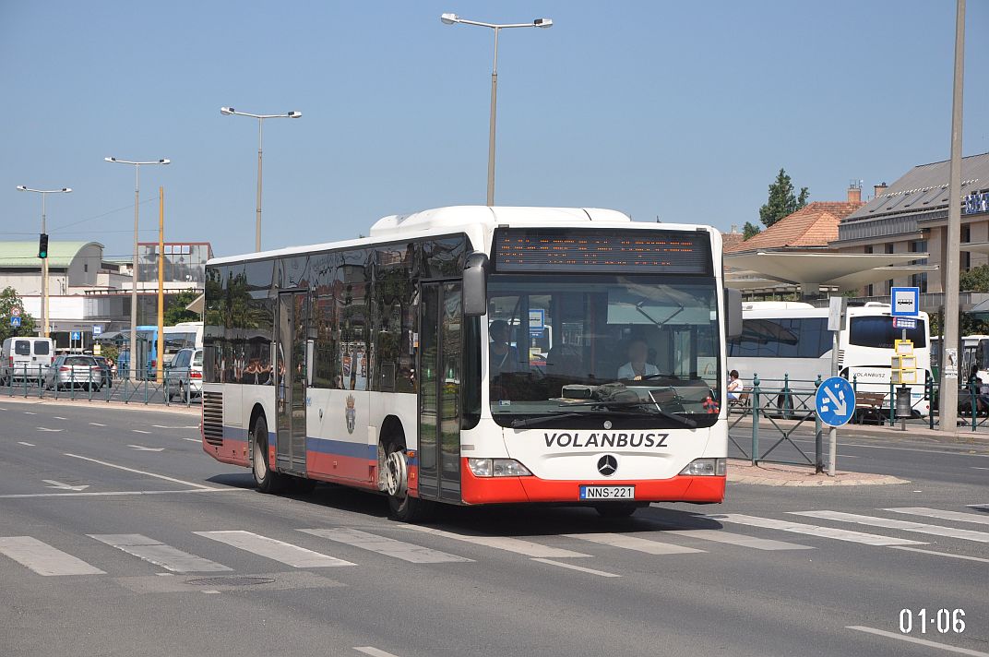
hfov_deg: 19.5
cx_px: 494
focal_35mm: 105
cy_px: 328
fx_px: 2881
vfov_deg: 13.0
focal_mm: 70
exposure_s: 1/1600
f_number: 6.3
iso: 400
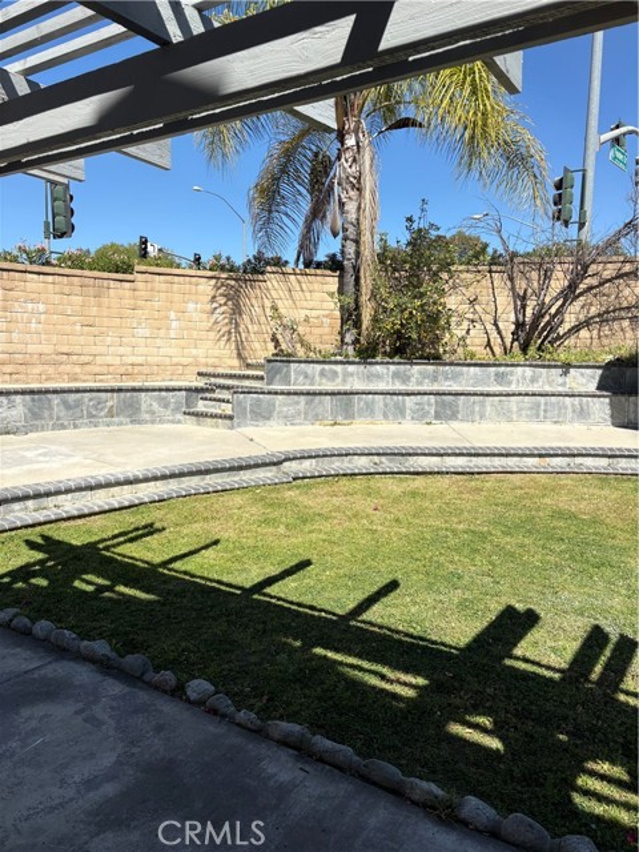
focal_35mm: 26
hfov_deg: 53.1
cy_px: 426
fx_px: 640
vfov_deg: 67.3
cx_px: 320
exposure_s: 1/3279
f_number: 1.6
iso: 50
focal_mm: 5.96
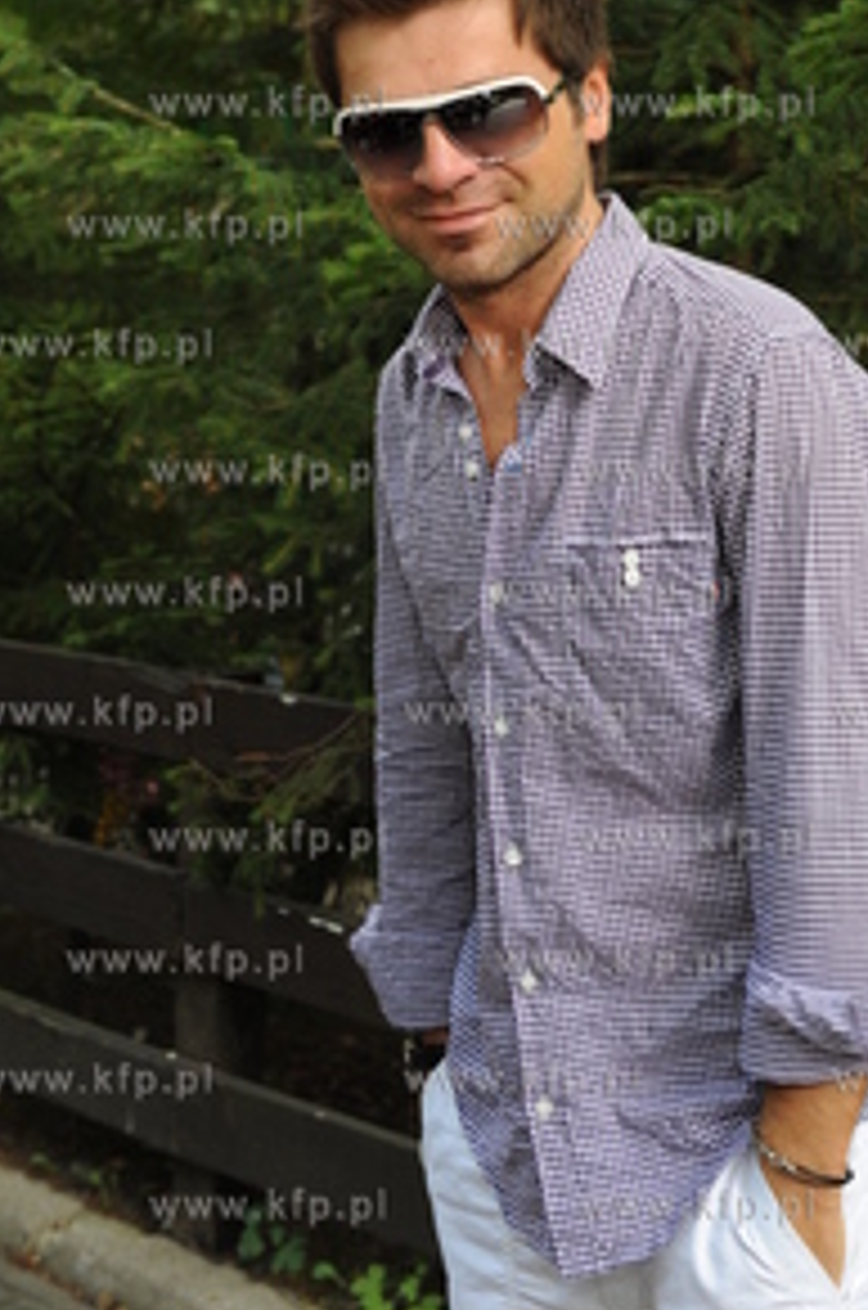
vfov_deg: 30.4
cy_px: 464
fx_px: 2395
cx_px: 553
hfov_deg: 20.5
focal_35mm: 66
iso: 400
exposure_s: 1/80
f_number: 5
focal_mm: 48
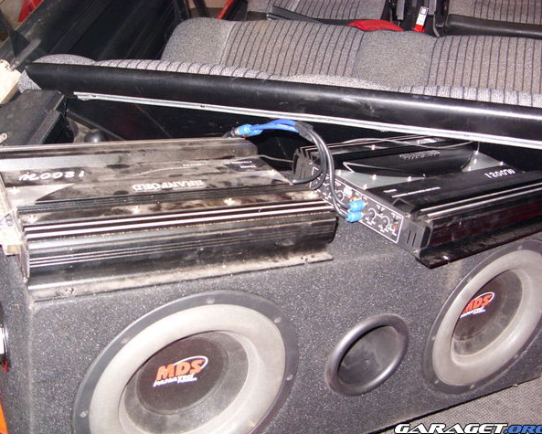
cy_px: 218
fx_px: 642
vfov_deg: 37.4
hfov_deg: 45.8
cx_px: 259
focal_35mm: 40
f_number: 2.8
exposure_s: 1/30
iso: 200
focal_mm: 6.3
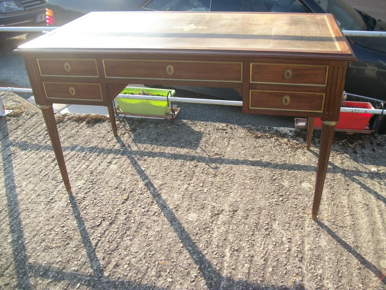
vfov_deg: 44.2
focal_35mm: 32
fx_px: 357
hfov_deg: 56.8
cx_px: 193
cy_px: 145
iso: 80
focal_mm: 5.7
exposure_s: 1/320
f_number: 2.9
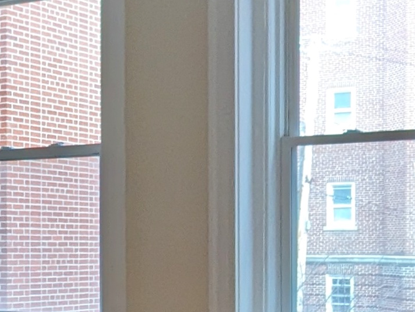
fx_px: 1104
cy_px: 258
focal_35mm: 92
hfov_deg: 21.0
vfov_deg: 16.0
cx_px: 83
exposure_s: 1/120
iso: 248
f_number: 2.2
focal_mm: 2.35
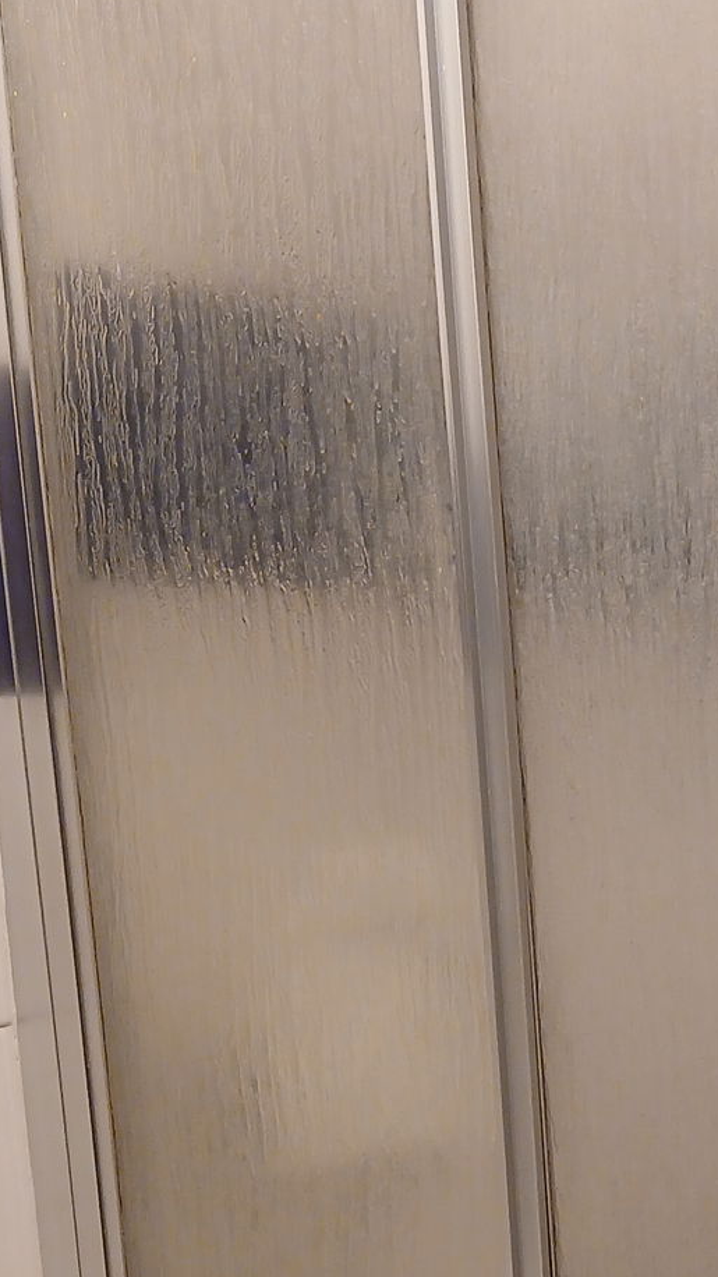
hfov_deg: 17.9
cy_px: 1070
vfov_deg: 30.9
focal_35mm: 66
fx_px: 2235
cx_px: 682
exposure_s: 1/40
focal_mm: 3.98
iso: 200
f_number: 1.8
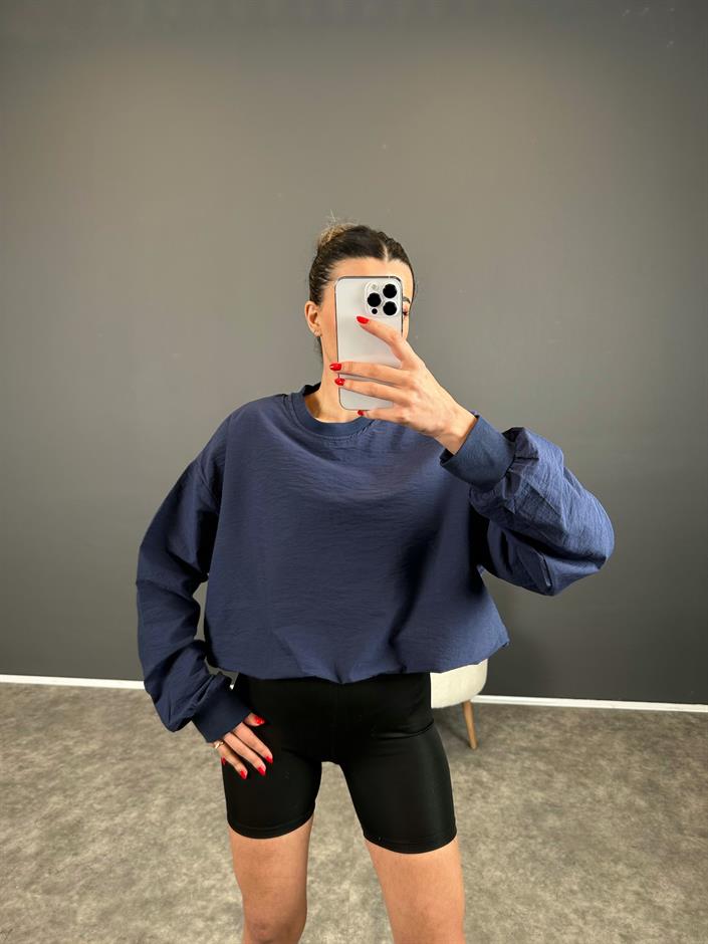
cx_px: 354
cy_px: 472
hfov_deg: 56.8
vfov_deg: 71.6
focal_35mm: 24
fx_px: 654
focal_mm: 6.86
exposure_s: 1/100
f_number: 1.78
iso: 100
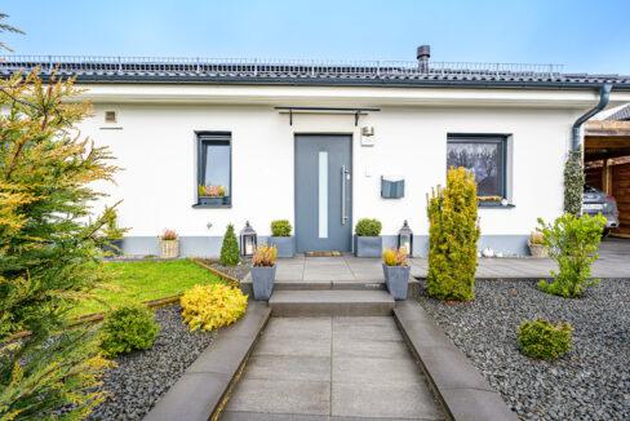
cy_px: 210
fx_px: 306
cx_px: 315
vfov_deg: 69.0
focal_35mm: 18
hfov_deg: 91.6
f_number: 9
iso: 320
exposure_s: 1/1250
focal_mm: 17.5
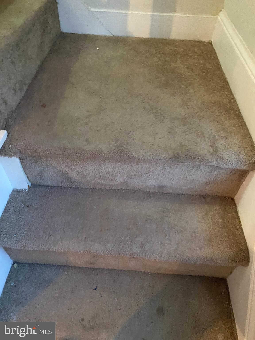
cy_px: 170
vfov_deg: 67.3
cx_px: 128
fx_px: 255
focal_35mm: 26
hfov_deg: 53.1
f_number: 1.8
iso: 800
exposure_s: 1/30
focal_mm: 4.25
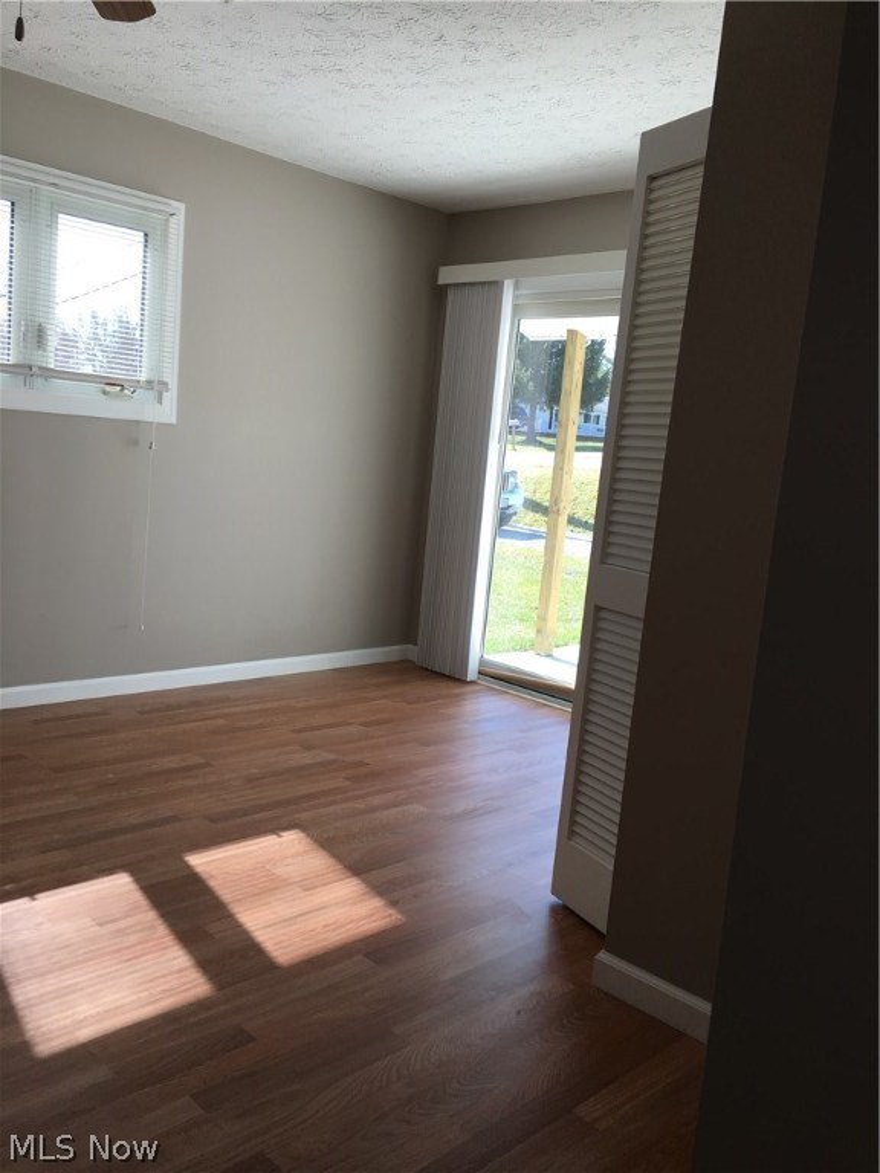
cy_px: 586
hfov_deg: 48.2
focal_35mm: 29
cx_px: 440
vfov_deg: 61.7
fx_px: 983
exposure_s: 1/175
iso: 25
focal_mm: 4.15
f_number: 2.2
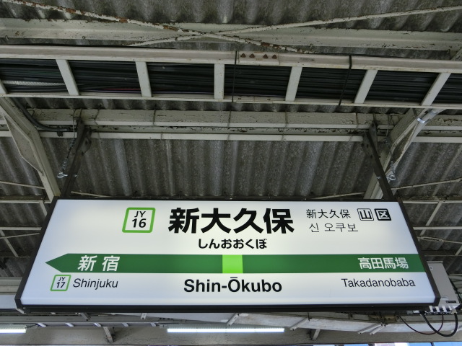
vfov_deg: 54.9
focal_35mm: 25
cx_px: 231
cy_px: 173
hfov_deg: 69.4
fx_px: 334
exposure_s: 1/125
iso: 80
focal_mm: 4.5
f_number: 3.5
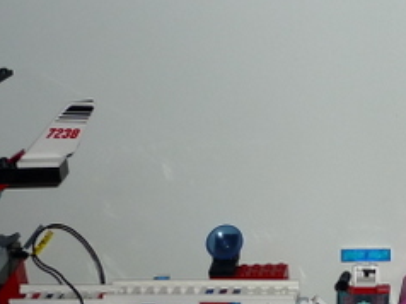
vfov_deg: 13.3
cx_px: 486
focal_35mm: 111
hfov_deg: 17.0
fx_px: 1301
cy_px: 234
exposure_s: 1/125
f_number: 2.8
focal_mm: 5.5
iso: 100
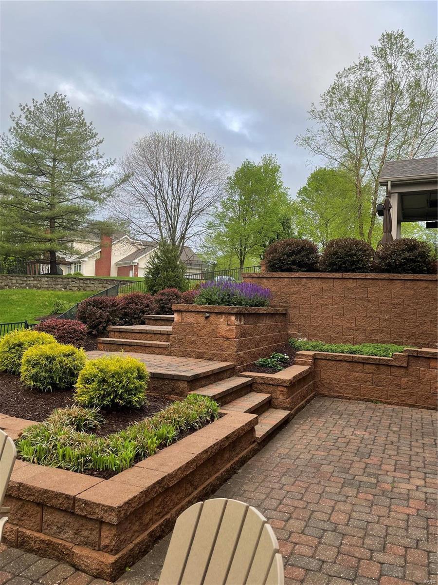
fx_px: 439
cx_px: 219
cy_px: 292
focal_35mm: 26
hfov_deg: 53.1
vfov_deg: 67.3
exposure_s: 1/561
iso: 32
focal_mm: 4.2
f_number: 1.6
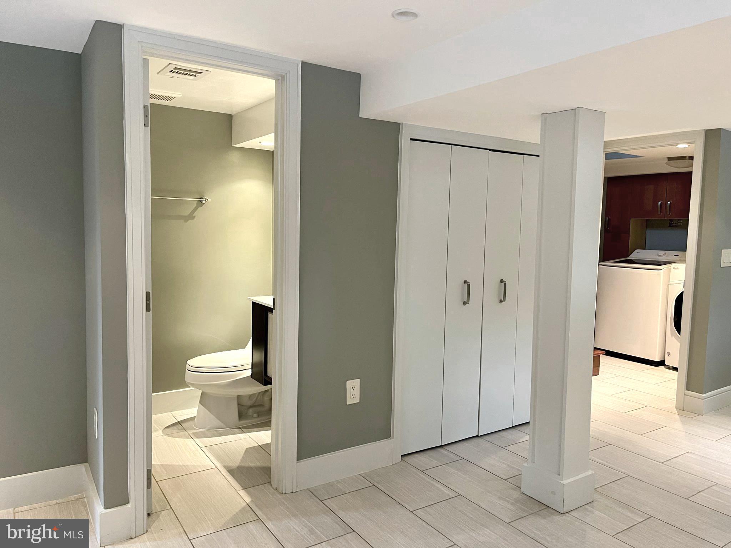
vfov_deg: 54.9
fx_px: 528
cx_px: 366
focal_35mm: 25
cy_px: 274
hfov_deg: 69.4
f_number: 1.6
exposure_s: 1/60
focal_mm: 5.1
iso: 400
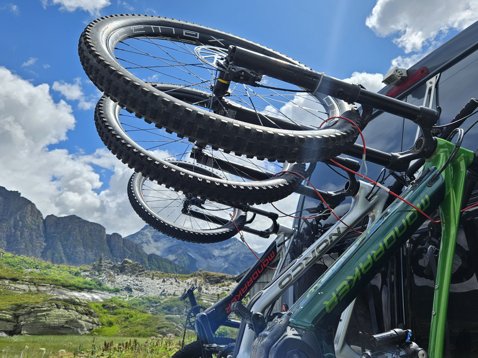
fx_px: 428
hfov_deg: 58.2
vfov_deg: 45.4
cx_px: 207
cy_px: 190
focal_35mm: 31
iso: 25
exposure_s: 1/2417
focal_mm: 5.4
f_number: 1.8
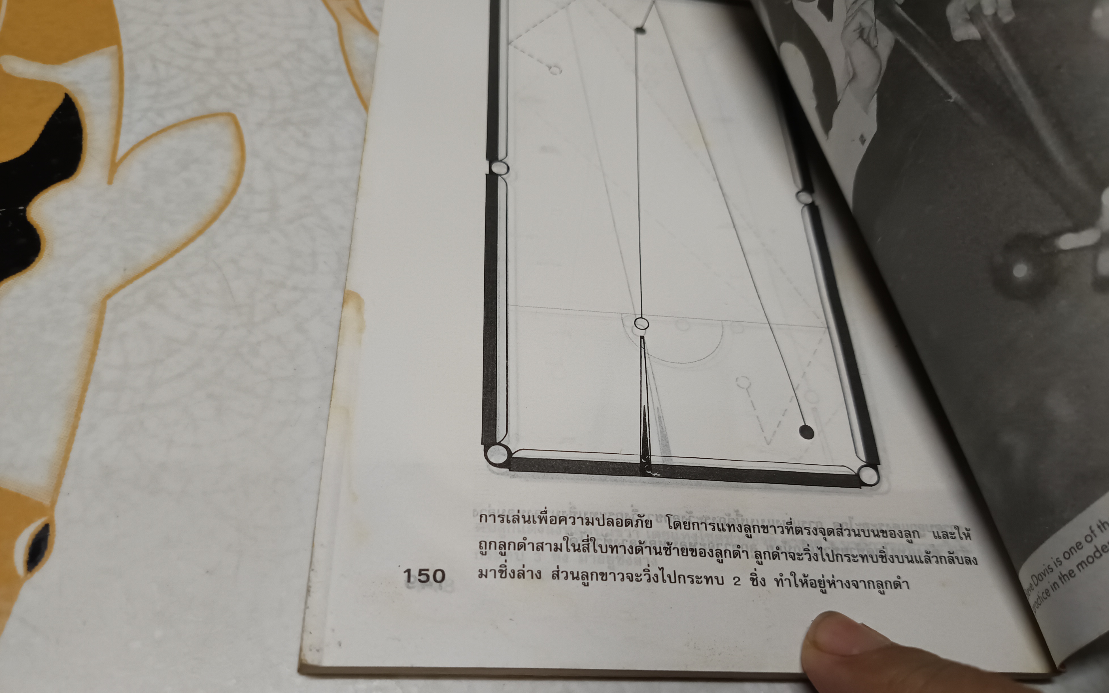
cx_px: 562
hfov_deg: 70.4
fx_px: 786
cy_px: 420
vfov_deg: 47.3
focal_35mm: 26
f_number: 1.7
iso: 1008
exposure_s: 1/50
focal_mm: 5.31
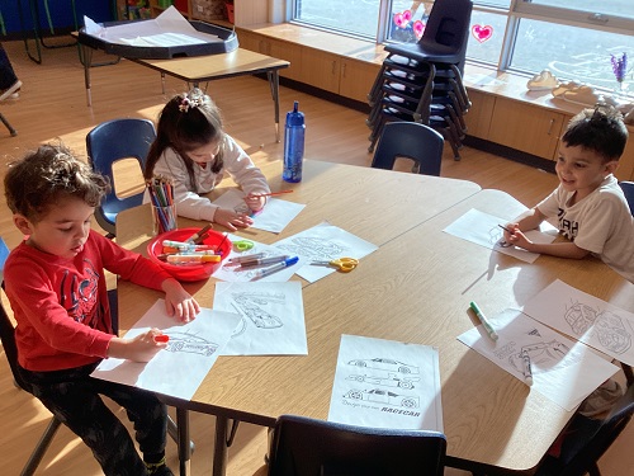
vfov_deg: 45.4
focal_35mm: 31
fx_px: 568
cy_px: 238
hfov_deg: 58.4
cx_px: 317
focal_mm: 3.3
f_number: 2.4
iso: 25
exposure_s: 1/125
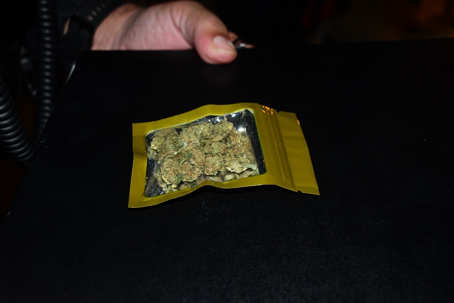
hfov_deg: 41.1
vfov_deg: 28.1
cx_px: 227
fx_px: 605
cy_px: 152
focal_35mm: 48
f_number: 6.3
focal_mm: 32
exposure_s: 1/60
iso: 2500
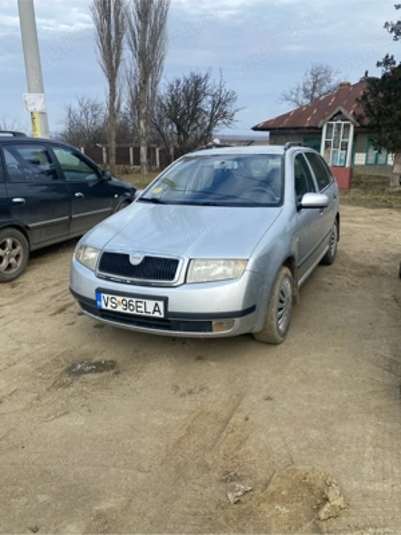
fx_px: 402
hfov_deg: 53.1
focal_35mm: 26
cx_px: 200
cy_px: 268
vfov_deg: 67.3
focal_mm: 4.25
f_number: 1.8
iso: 32
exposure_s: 1/1182
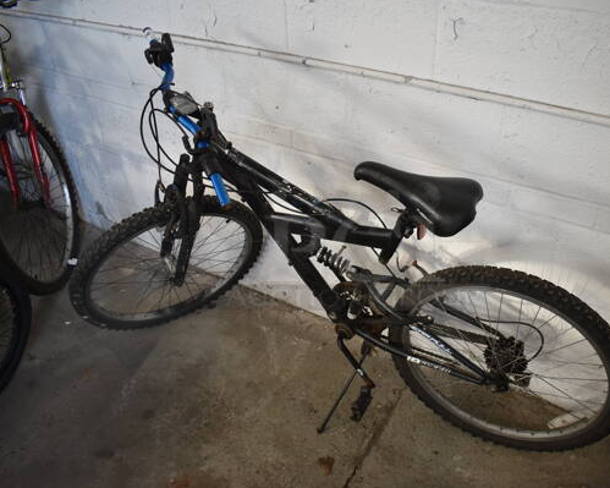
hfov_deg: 56.9
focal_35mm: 31
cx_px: 355
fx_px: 560
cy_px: 246
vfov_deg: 47.1
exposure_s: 1/200
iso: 800
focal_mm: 18
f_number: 3.5
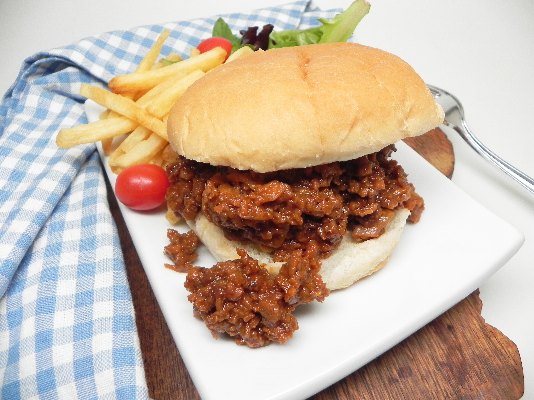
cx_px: 267
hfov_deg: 67.3
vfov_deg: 53.1
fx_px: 401
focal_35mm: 26
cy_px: 200
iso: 160
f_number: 2.8
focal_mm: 4.6
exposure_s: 1/43.8
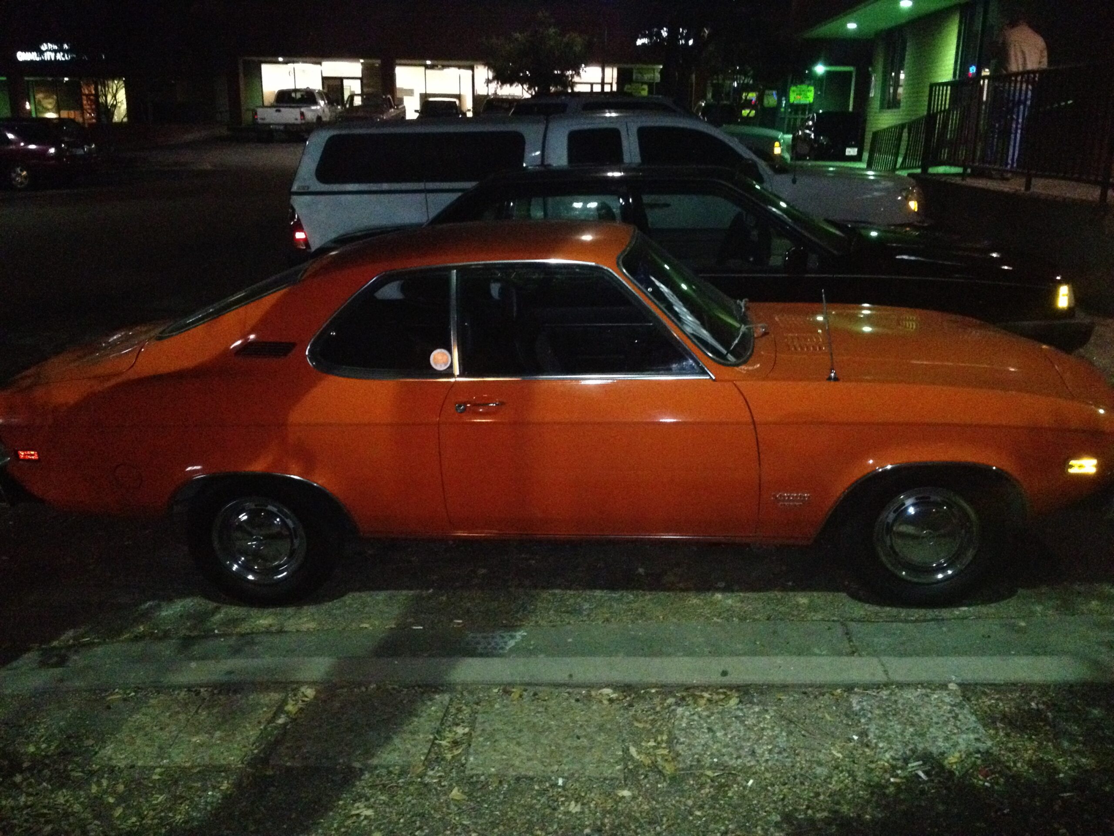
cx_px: 557
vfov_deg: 40.7
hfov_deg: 52.6
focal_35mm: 35
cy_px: 418
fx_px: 1126
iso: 800
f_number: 2.4
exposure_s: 1/16
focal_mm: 4.28
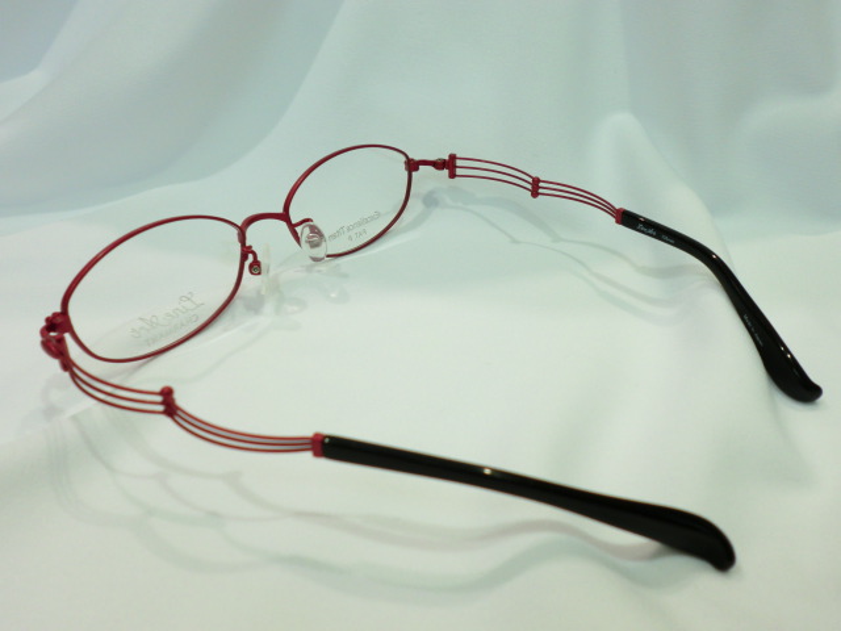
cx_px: 420
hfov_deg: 56.8
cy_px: 316
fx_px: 777
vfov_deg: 44.2
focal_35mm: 32
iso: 80
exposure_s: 1/60
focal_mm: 5.8
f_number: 3.5
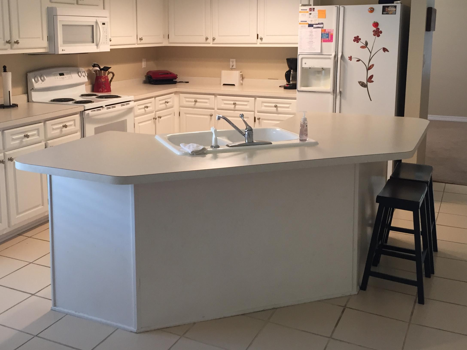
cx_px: 192
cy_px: 118
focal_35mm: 40
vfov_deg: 35.6
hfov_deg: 46.6
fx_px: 540
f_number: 2.2
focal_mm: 4.15
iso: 64
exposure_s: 1/30
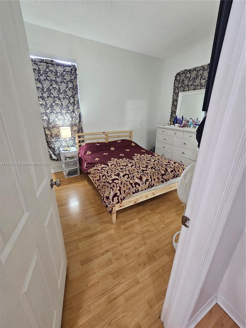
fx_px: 123
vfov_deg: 106.2
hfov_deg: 89.9
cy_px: 164
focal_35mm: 13
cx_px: 123
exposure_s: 1/40
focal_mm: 2.2
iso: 320
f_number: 2.2
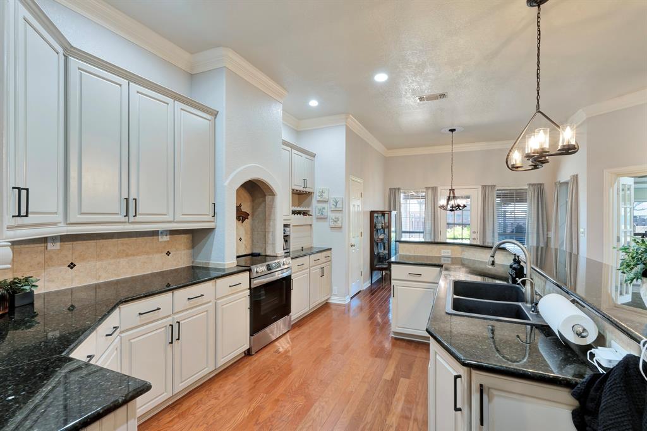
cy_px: 216
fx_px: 287
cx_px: 324
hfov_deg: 96.8
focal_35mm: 16
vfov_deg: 73.7
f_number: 9
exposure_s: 1/4
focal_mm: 16
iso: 160
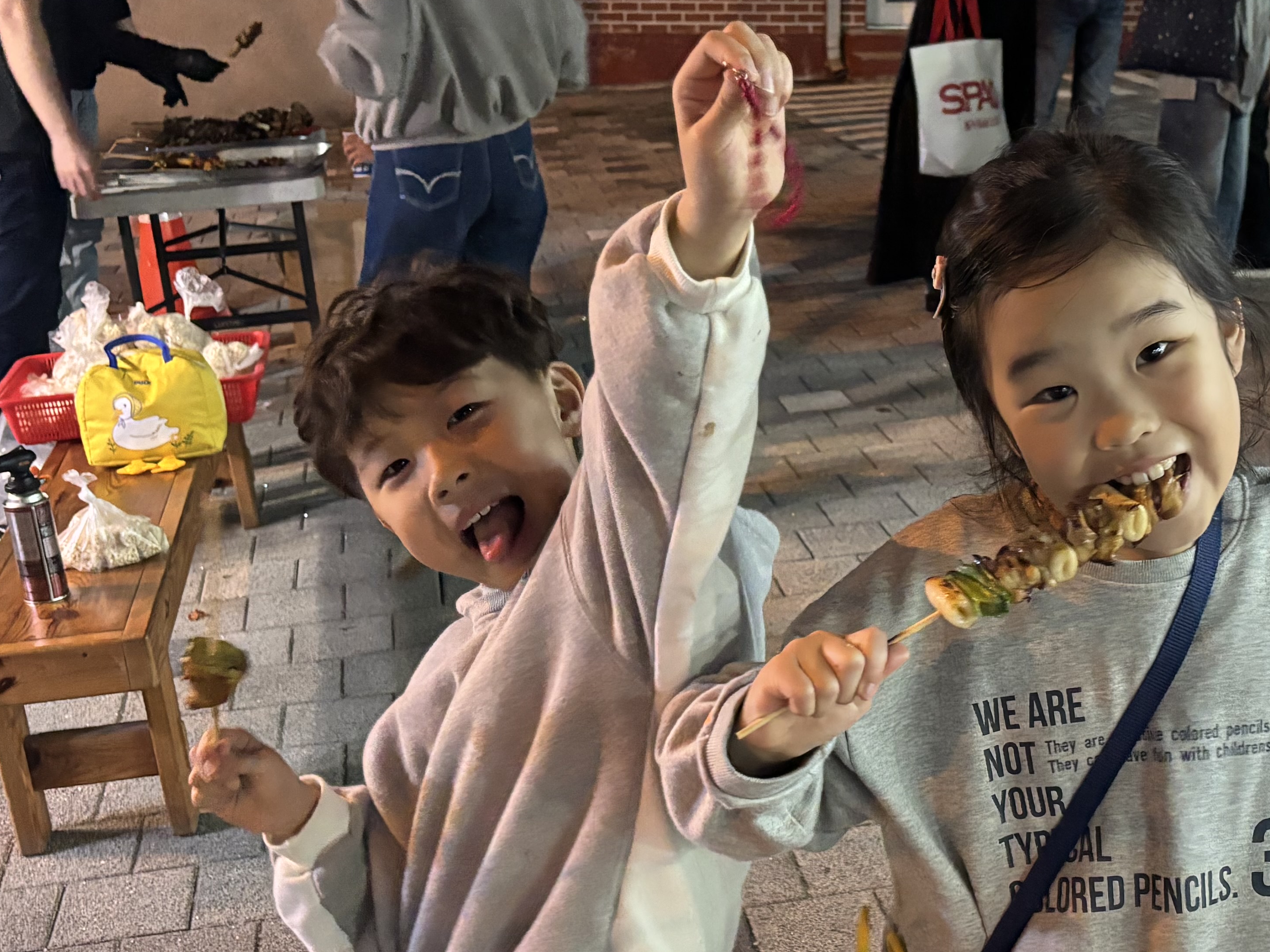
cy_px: 587
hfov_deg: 37.1
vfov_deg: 28.5
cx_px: 845
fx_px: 1871
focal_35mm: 51
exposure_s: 1/30
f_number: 1.6
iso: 800
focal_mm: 5.96
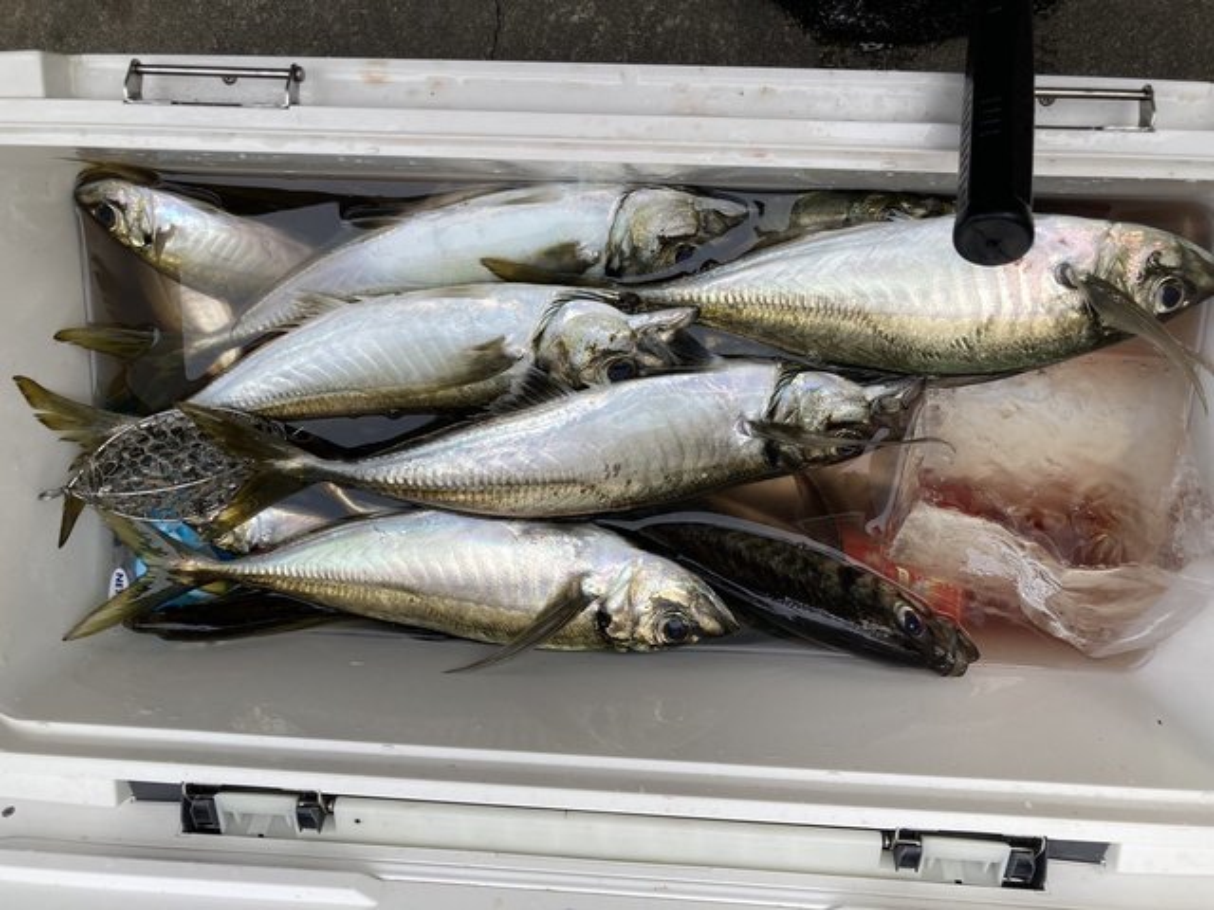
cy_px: 455
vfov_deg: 49.7
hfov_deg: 63.4
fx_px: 982
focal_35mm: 28
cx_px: 607
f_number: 1.8
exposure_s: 1/600
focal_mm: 3.99
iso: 20
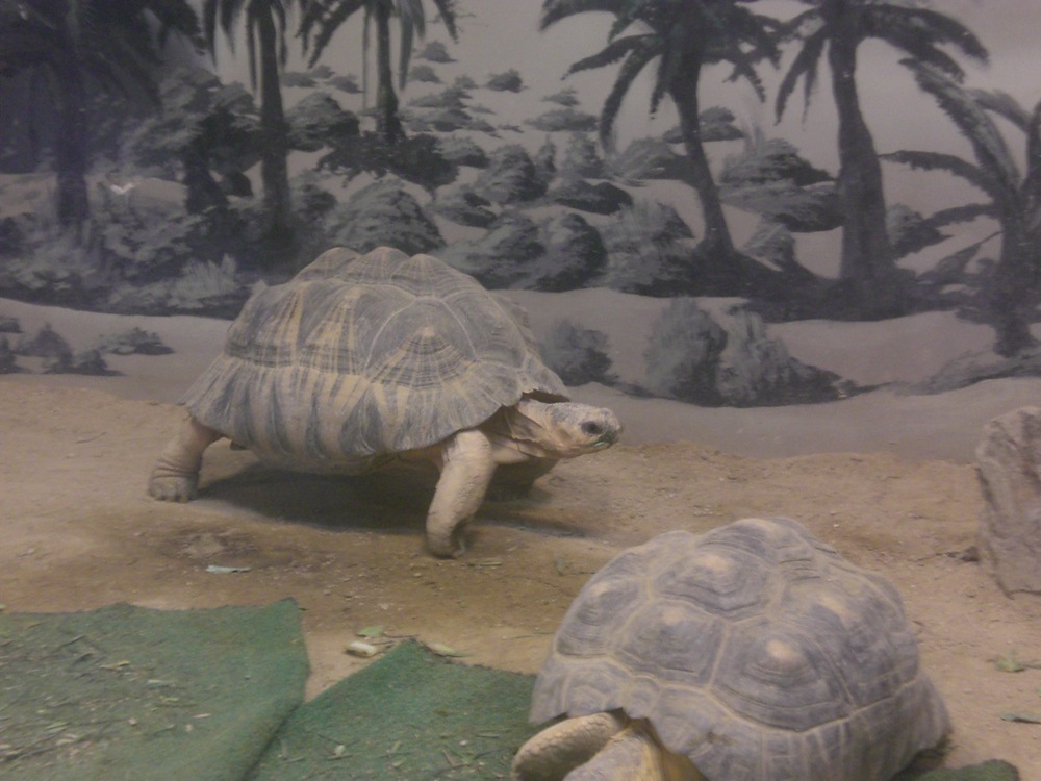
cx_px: 520
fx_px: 2616
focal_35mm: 87
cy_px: 390
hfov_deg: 22.5
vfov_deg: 17.0
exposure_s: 1/20
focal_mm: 14.49
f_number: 5
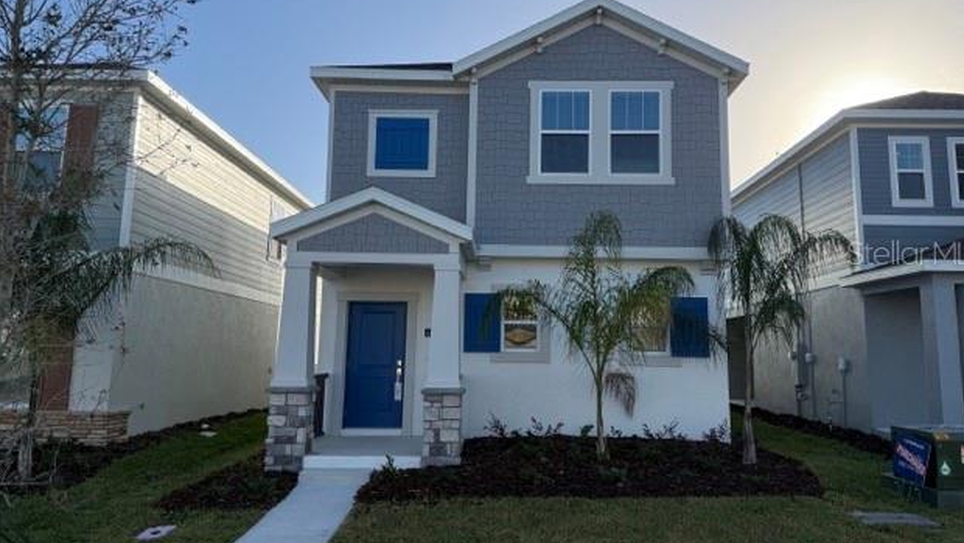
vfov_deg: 42.9
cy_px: 252
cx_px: 496
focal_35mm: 27
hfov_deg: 69.8
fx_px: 690
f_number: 1.78
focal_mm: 6.76
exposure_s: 1/4405
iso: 100
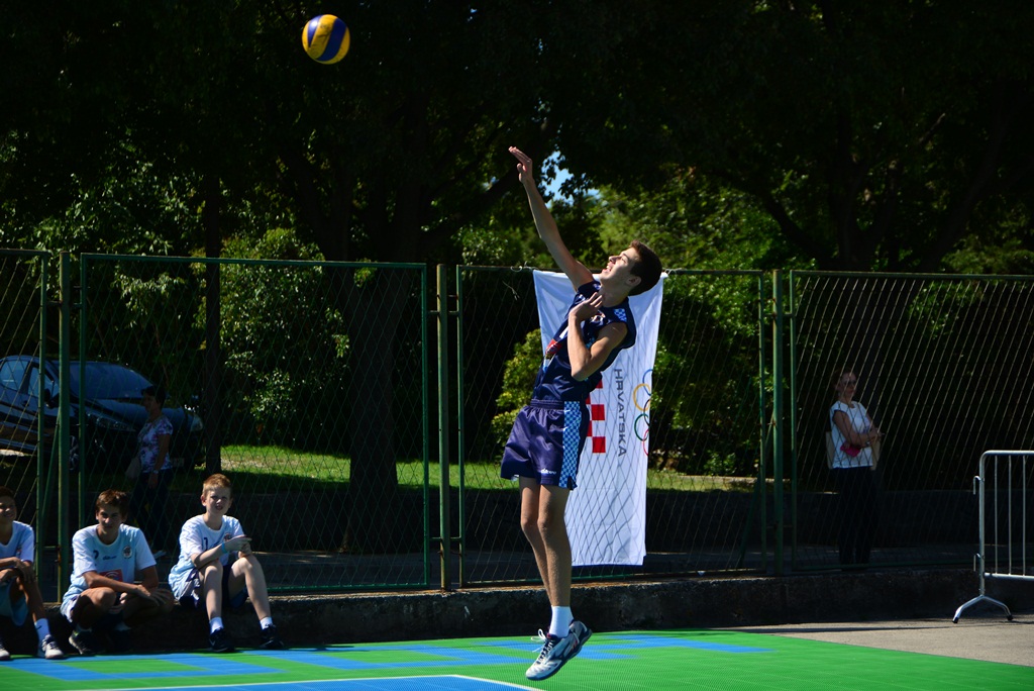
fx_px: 2586
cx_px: 517
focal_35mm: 90
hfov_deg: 22.6
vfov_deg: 15.2
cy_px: 346
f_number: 5.6
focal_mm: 90
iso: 200
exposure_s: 1/1250
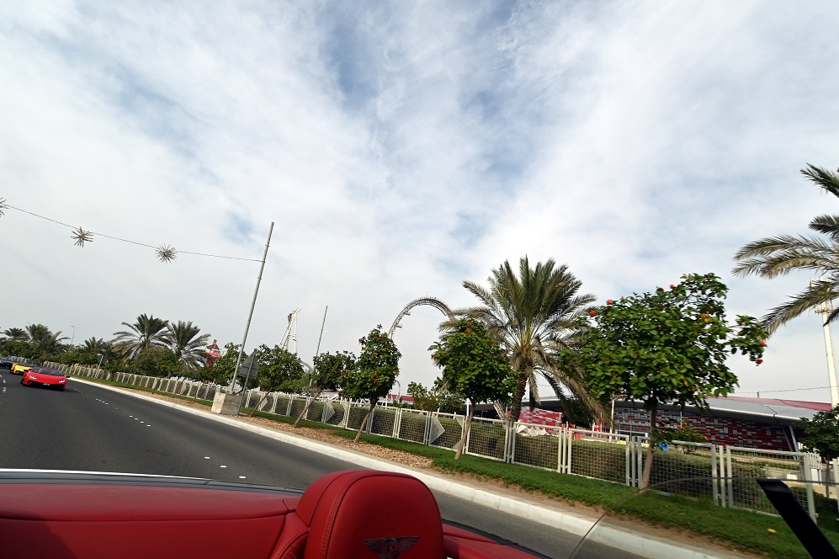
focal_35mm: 18
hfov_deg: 90.0
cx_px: 420
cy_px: 280
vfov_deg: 67.3
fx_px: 419
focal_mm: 12
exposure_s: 1/500
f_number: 8
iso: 100
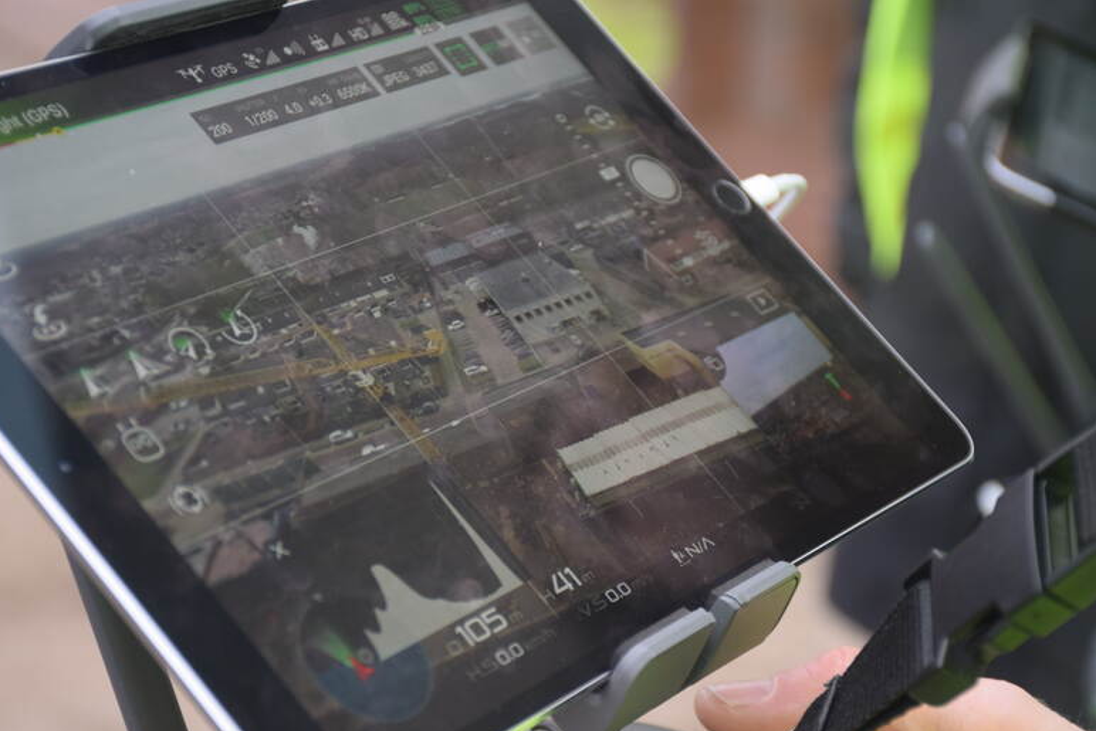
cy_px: 380
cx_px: 510
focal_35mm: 100
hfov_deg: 20.4
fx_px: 3045
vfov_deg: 13.7
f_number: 5
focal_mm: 62
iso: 400
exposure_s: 1/80
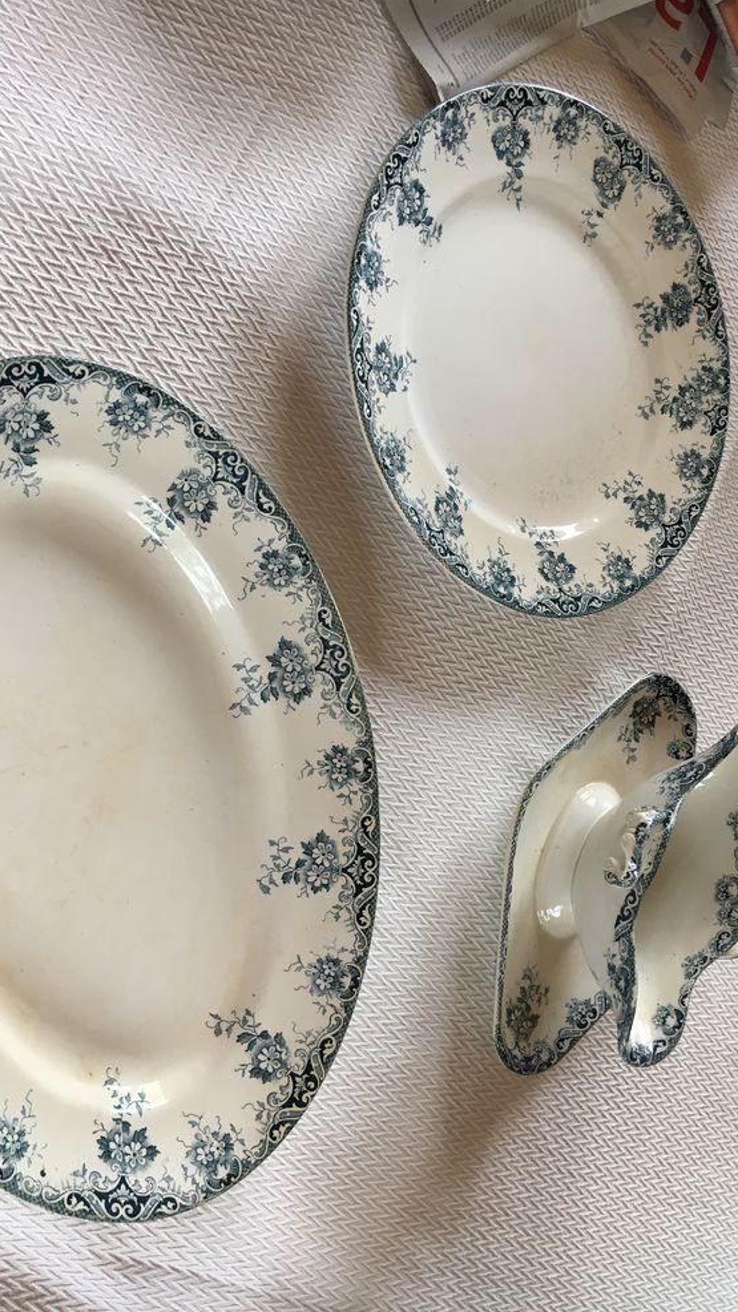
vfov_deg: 61.0
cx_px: 335
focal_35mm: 32
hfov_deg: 36.6
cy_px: 649
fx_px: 1114
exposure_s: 1/33
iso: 25
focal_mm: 4.15
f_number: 2.2
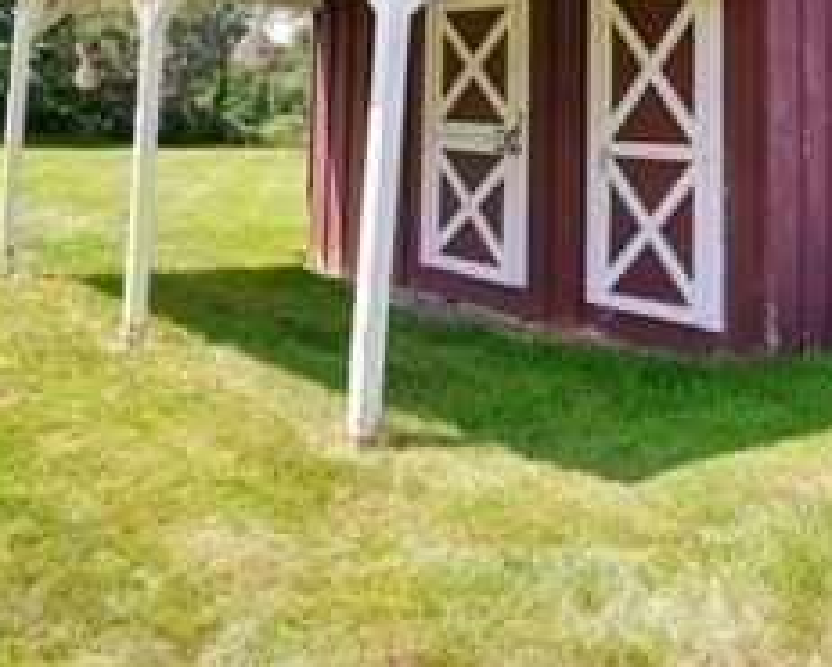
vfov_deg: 34.8
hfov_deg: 46.0
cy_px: 5
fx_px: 961
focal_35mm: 39
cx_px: 562
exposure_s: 1/500
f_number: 5.6
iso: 400
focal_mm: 10
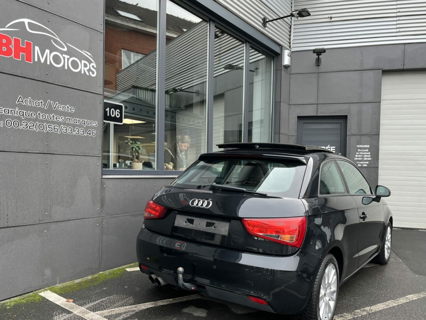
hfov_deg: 61.7
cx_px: 214
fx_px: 357
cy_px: 174
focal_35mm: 29
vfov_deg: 48.2
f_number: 1.6
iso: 64
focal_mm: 5.1
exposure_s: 1/122
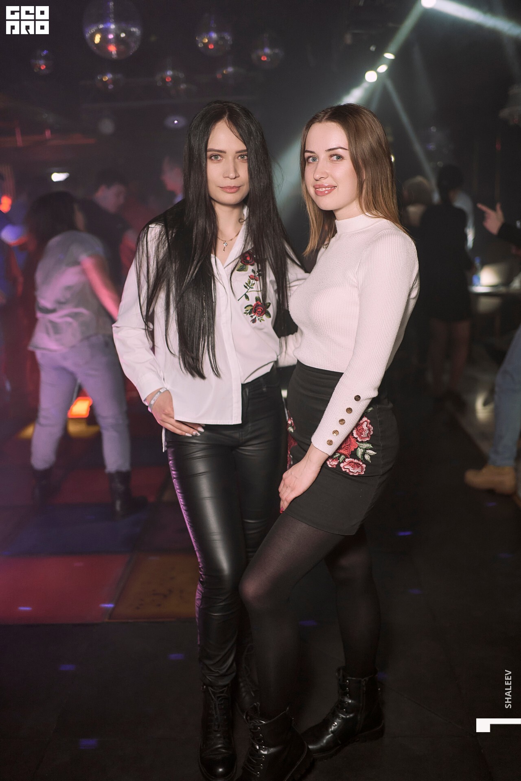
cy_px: 390
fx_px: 760
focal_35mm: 35
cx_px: 260
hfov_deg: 37.9
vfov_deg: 54.4
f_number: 1.8
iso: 400
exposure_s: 1/25
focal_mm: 35
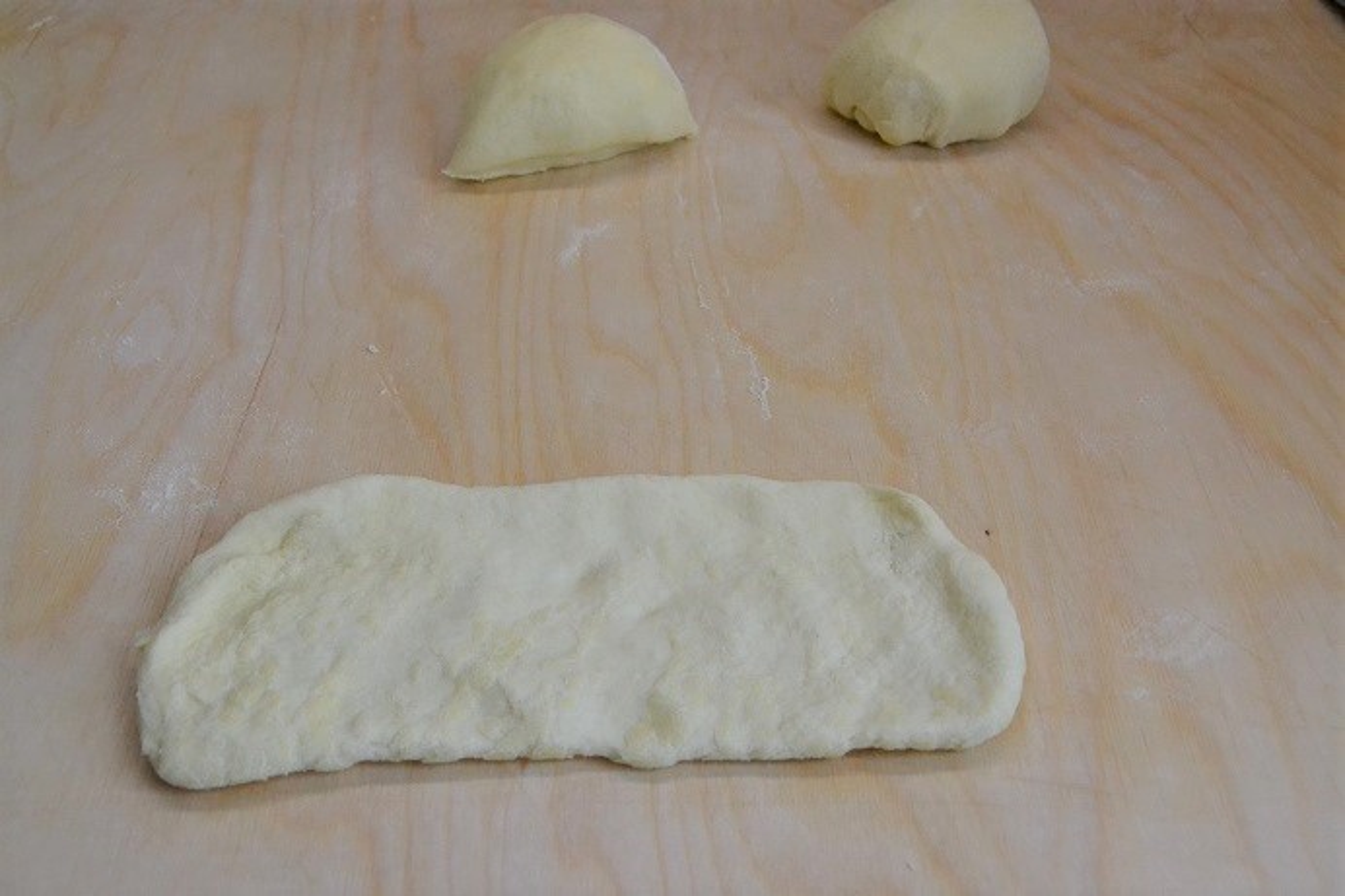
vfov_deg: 36.9
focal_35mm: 36
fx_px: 1345
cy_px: 448
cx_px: 672
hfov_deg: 53.1
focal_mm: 24
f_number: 8
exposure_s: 1/250
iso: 3200
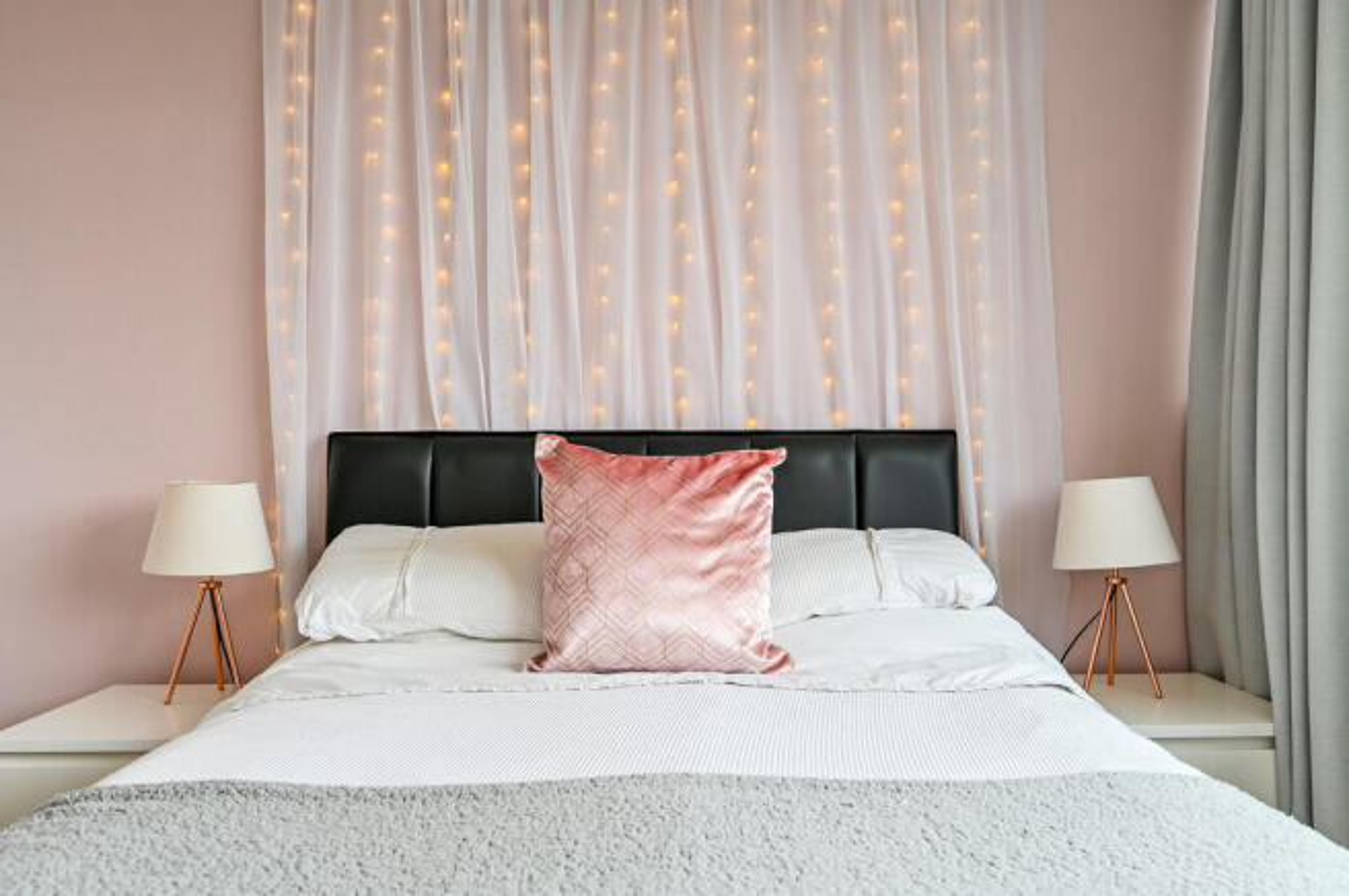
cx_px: 674
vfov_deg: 43.5
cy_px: 448
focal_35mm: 30
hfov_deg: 62.0
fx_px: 1123
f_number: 7.1
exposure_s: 1/40
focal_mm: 30
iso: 400
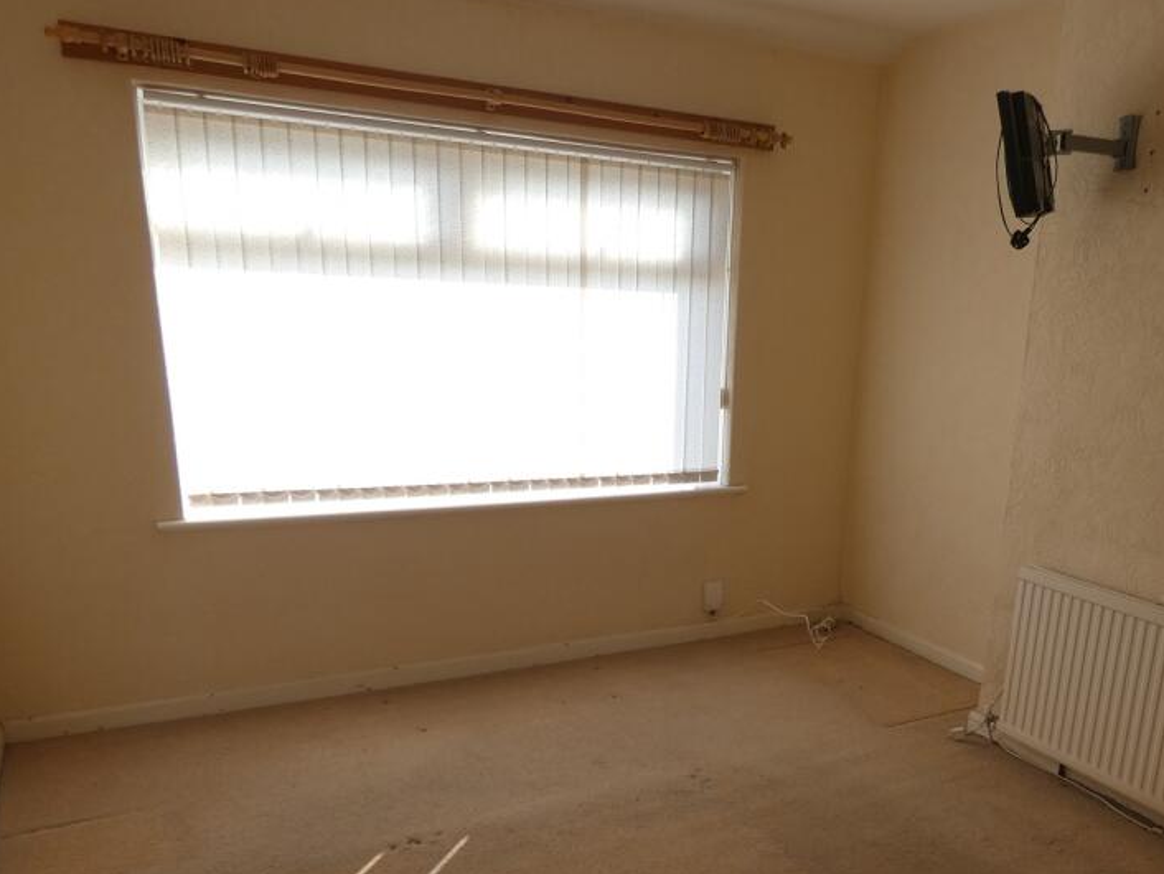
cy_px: 617
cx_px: 757
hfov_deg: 60.5
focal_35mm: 29
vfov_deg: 47.1
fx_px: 975
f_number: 2.8
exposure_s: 1/200
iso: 80
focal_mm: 3.6
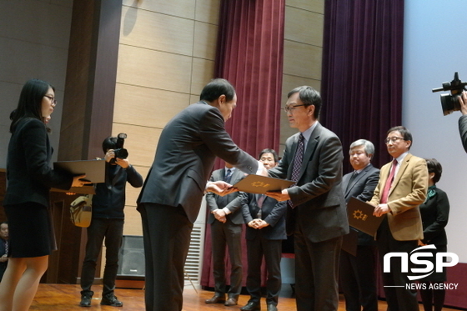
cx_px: 234
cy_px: 156
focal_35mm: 49
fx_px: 635
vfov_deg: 27.5
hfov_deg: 40.4
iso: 3200
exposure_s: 1/60
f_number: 4.5
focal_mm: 32
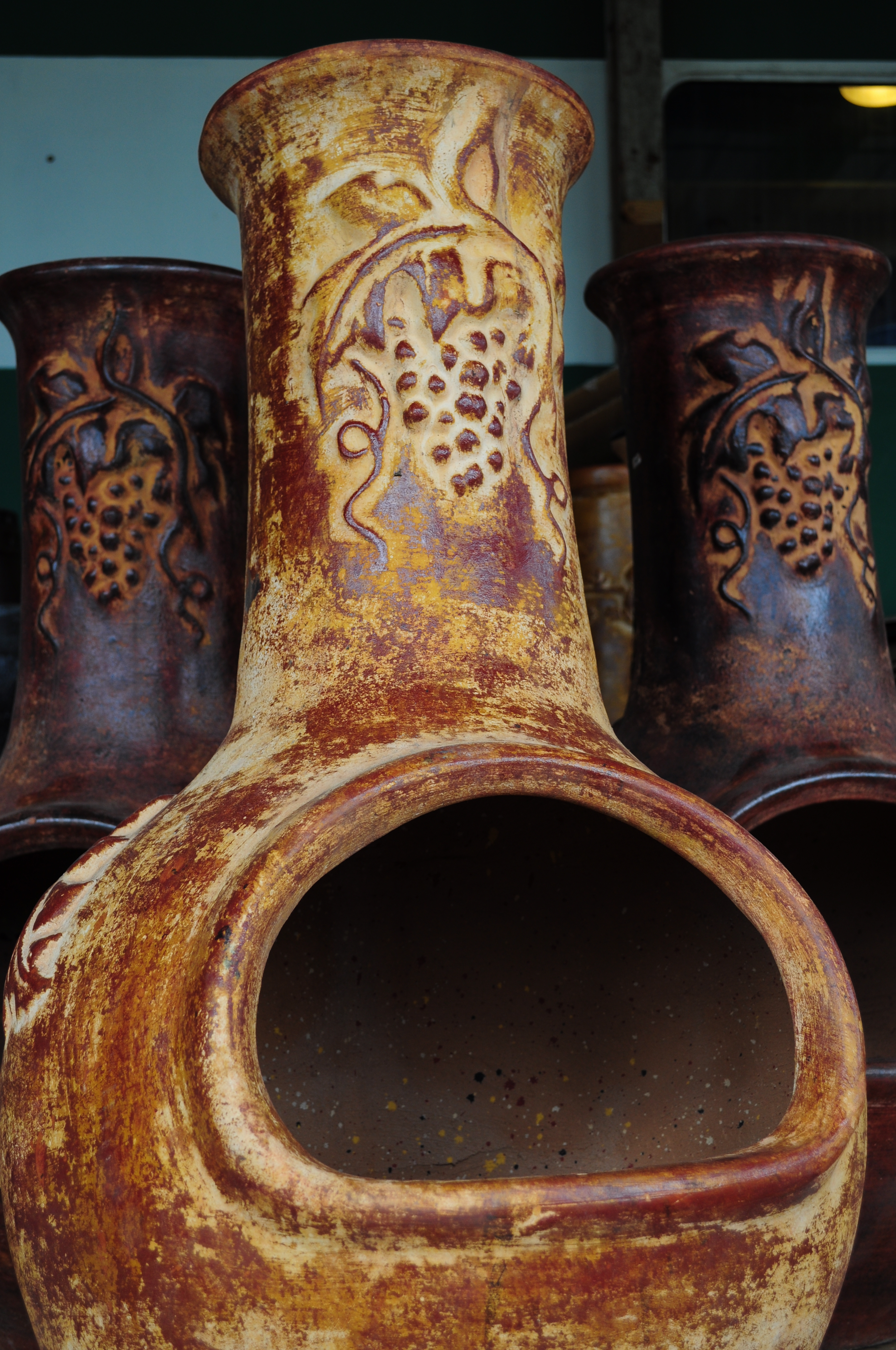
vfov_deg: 41.2
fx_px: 1797
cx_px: 448
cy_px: 675
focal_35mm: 48
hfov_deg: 28.0
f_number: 5.6
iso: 200
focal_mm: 32
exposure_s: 1/125
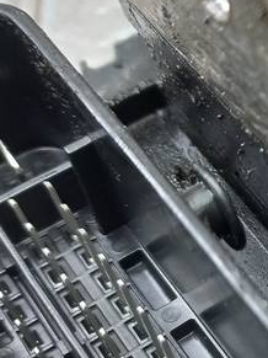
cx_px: 393
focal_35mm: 88
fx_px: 909
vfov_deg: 22.1
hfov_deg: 15.5
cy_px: 262
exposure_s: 1/50
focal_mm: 4.6
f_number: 1.8
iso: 125
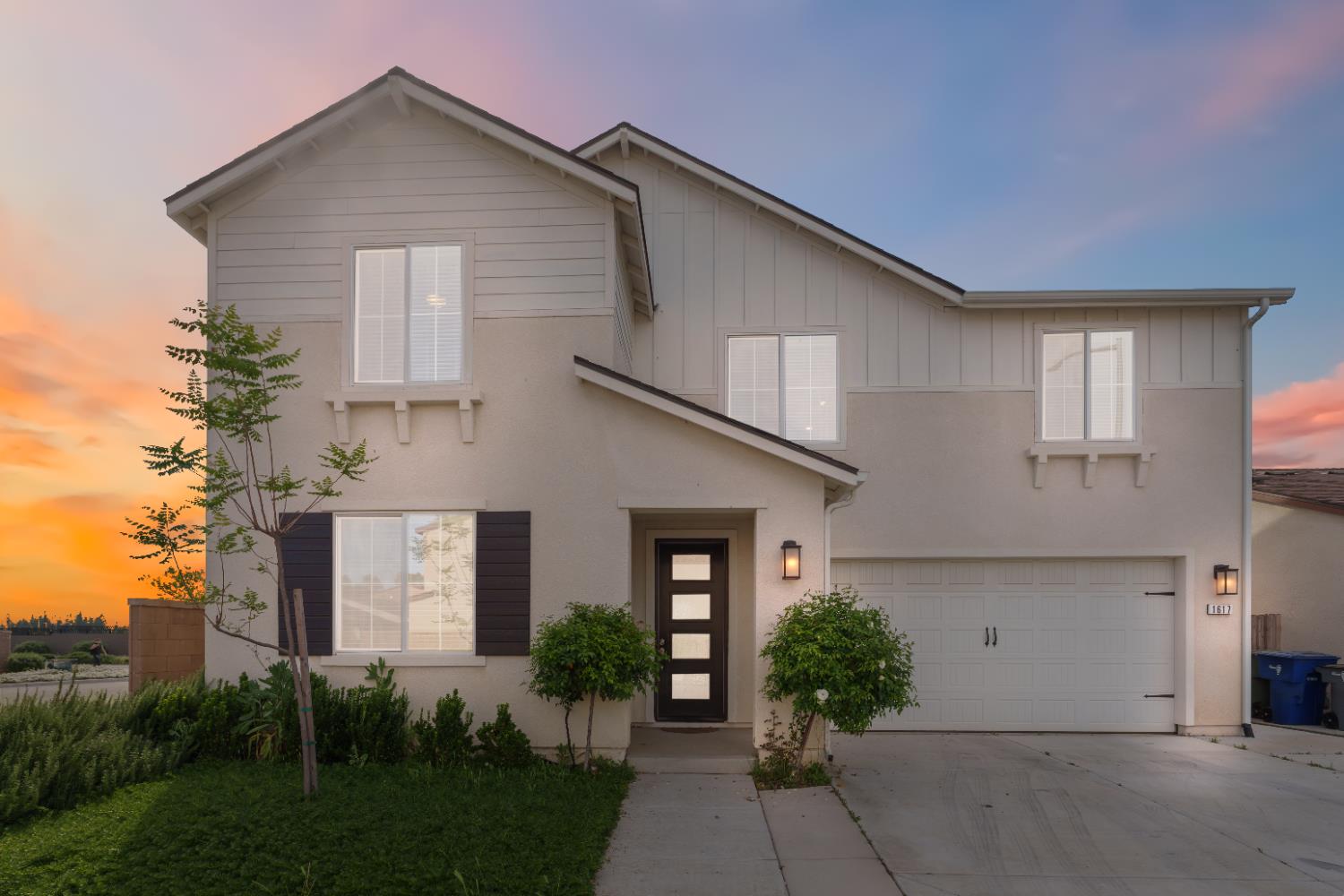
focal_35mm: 17
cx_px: 672
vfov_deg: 71.6
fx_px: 622
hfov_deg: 94.5
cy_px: 448
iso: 200
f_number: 7.1
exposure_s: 1/160
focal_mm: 11.1
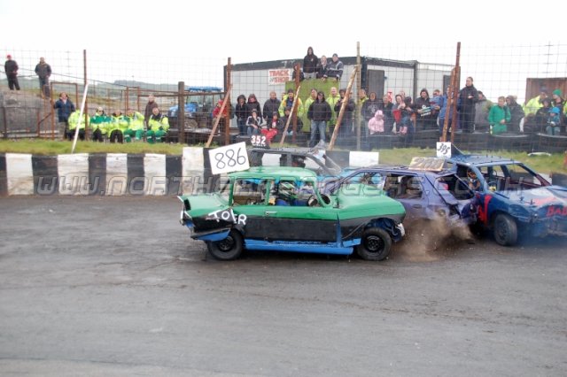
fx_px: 732
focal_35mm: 46
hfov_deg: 42.3
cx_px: 284
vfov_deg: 28.9
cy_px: 188
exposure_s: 1/500
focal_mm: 31
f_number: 4.5
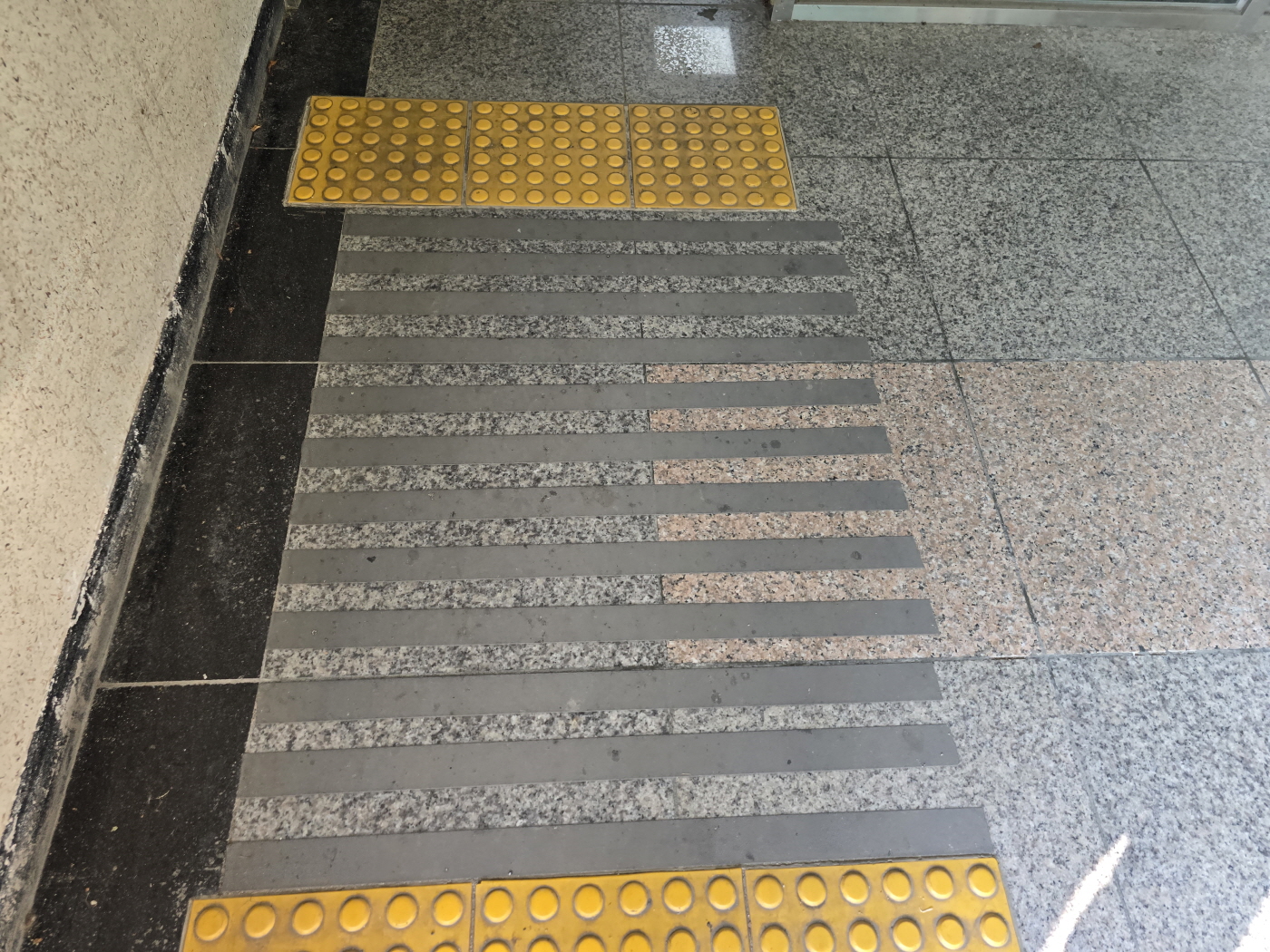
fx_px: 844
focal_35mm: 23
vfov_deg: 58.9
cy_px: 476
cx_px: 635
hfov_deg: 73.9
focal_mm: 6.3
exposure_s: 1/120
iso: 100
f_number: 1.7
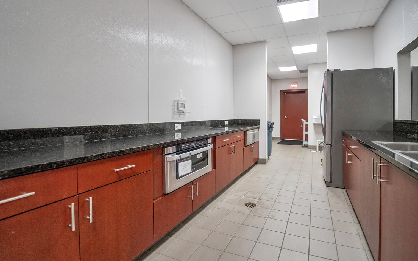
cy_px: 136
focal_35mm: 15
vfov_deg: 74.7
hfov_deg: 101.5
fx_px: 171
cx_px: 213
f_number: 2.8
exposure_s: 1/160
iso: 2000
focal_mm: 14
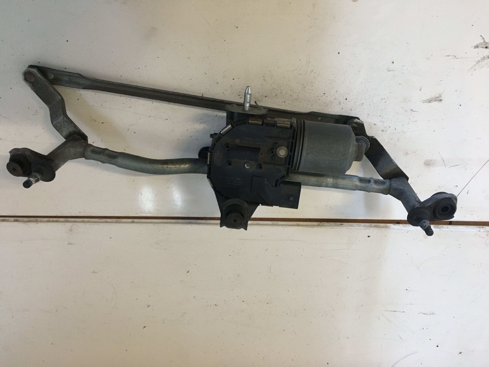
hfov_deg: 61.7
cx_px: 244
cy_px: 184
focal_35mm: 29
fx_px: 410
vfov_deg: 48.2
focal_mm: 4.15
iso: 160
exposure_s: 1/33
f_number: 2.2
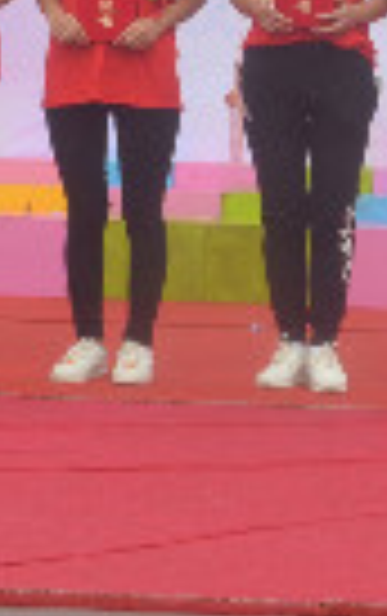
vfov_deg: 14.7
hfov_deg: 9.5
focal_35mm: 139
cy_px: -70
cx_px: 256
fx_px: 2336
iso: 360
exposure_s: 1/125
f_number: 5.6
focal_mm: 25
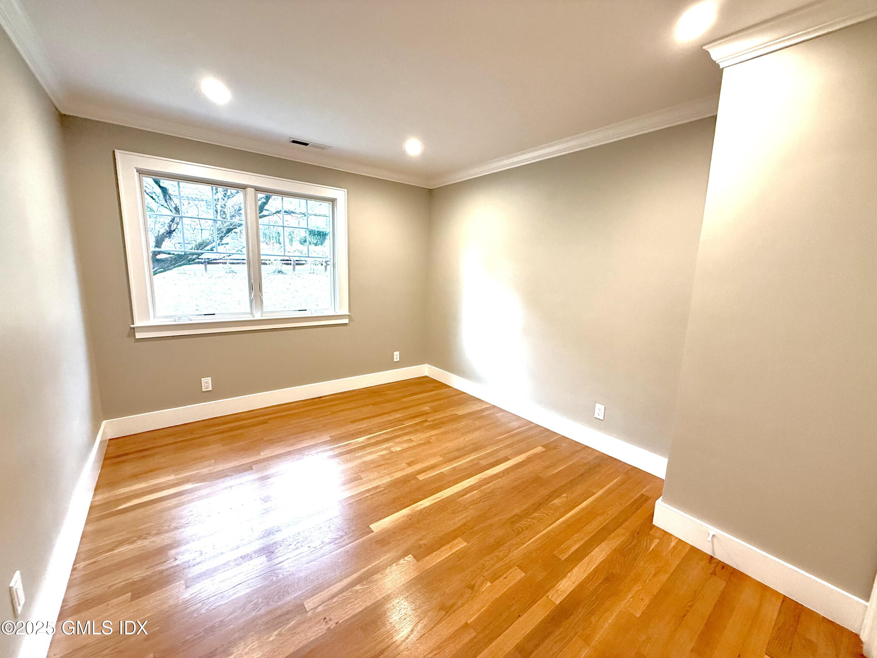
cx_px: 438
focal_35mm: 14
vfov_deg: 85.7
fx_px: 355
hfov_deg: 102.1
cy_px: 329
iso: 250
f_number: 2.2
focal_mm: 2.22
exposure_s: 1/120
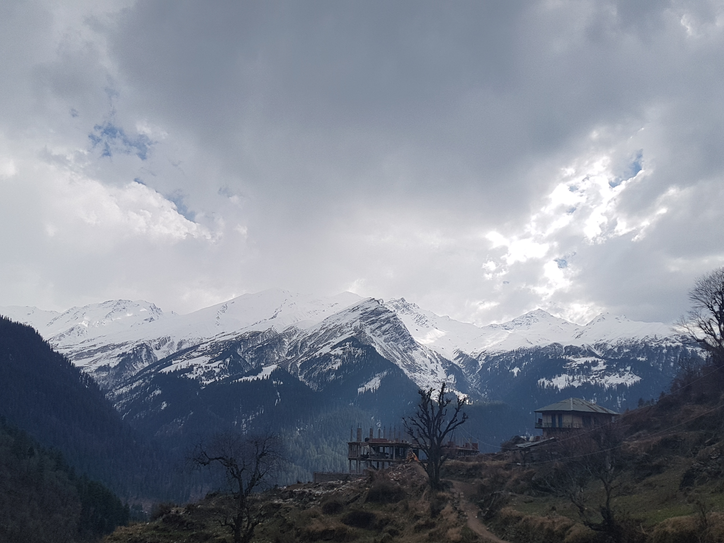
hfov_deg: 67.3
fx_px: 544
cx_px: 362
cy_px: 272
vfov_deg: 53.1
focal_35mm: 26
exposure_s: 1/4160
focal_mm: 4.2
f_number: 1.7
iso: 40
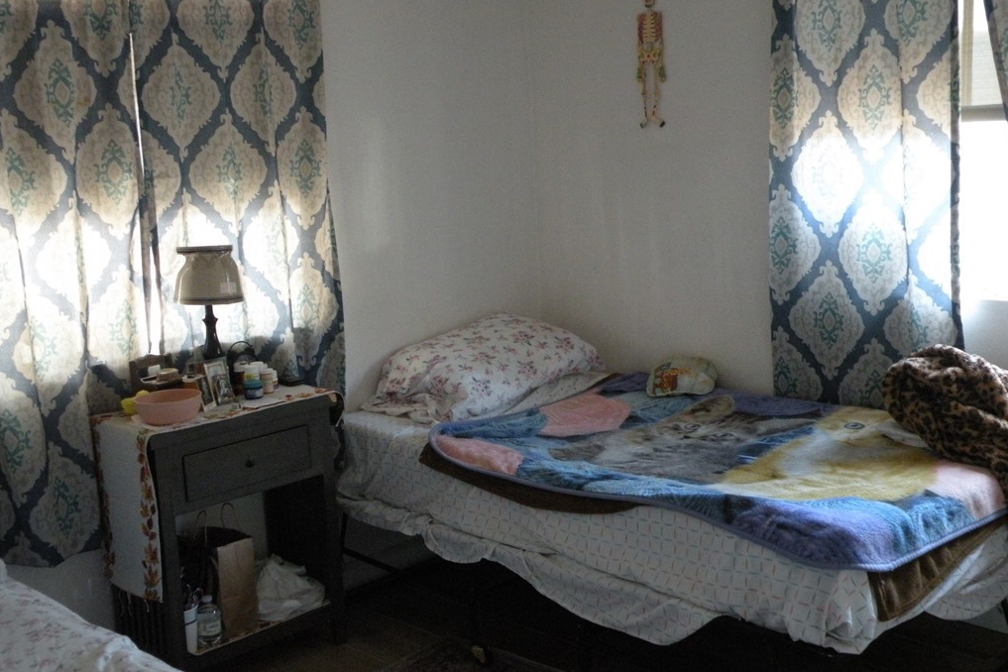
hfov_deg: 44.5
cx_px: 504
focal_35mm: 44
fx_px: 1232
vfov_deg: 30.5
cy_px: 336
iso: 400
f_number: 3.2
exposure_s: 1/30
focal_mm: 7.4
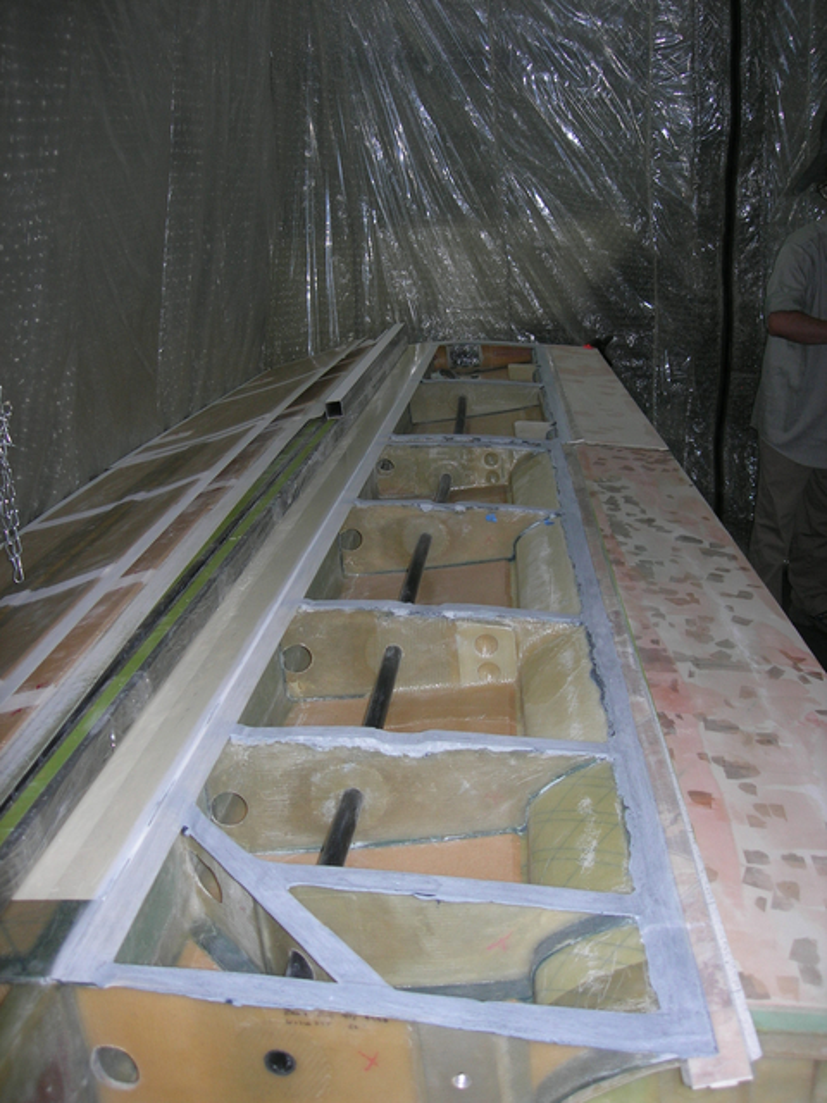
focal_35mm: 38
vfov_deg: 49.0
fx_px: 1210
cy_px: 552
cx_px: 414
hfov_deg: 37.7
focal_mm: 7.8
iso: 64
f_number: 2.8
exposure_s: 1/60.1
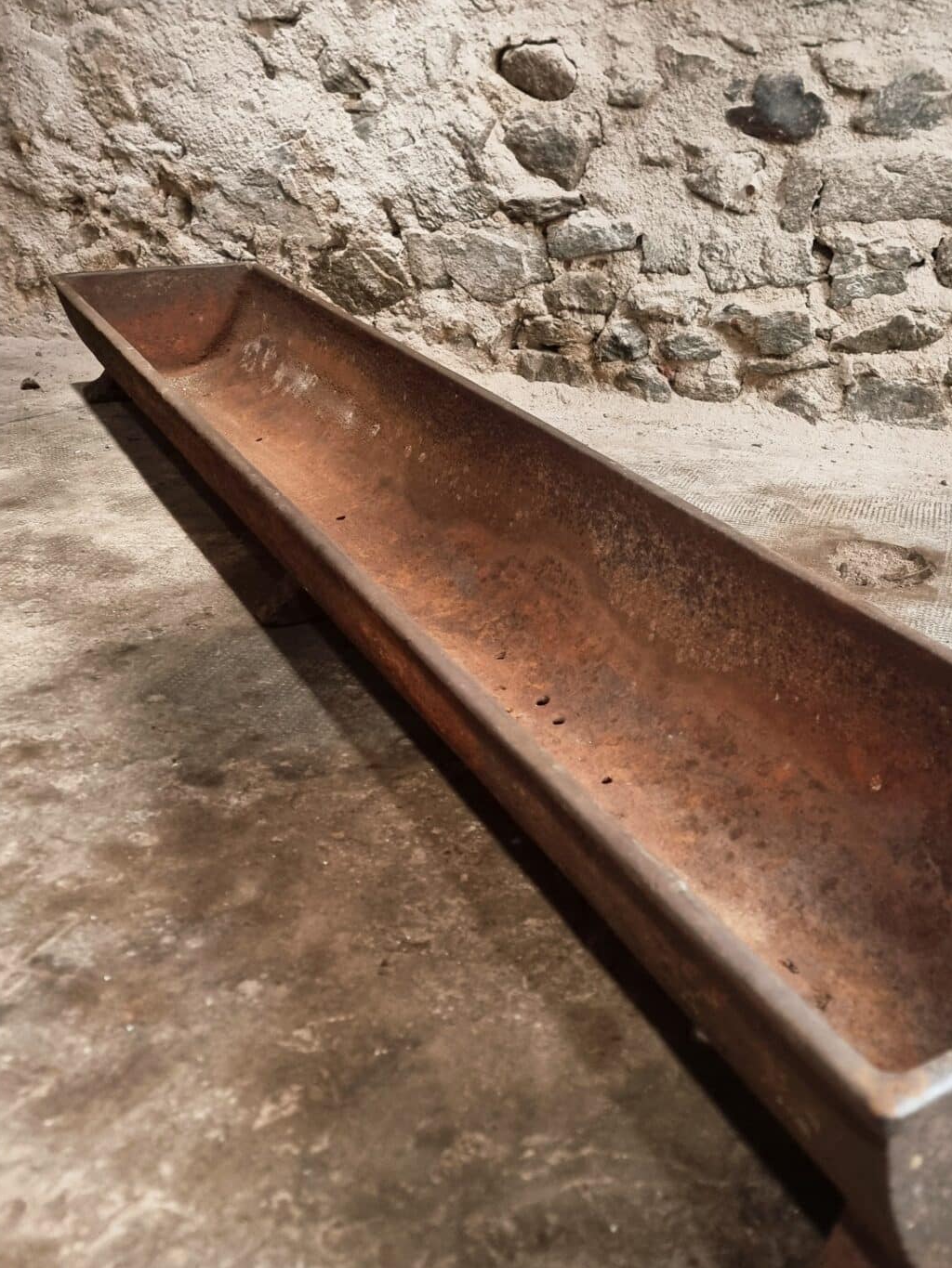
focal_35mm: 36
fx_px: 1320
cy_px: 578
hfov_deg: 38.7
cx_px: 708
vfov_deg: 51.3
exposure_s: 1/25
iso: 640
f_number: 1.8
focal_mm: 6.7
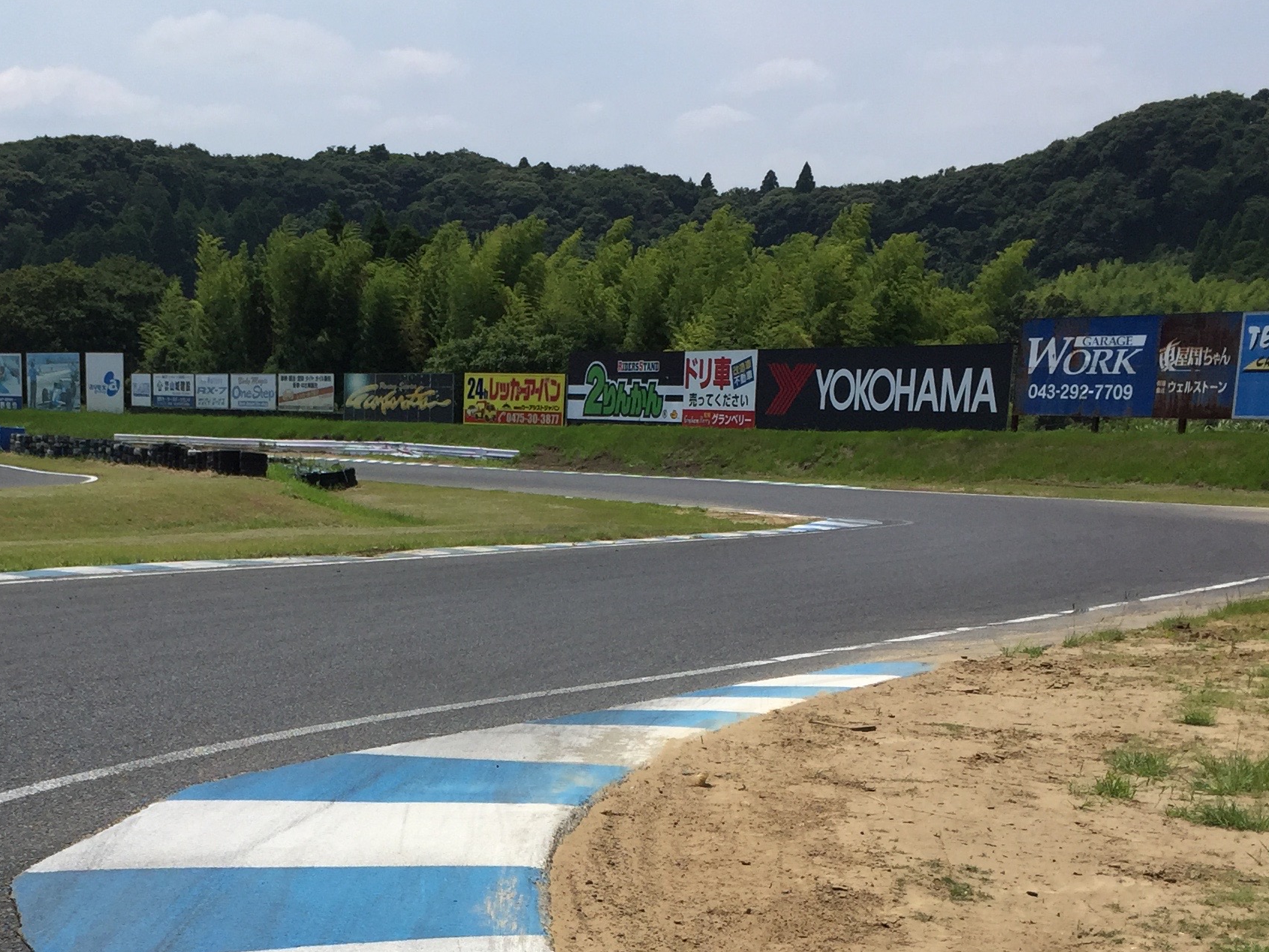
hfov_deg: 33.9
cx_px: 382
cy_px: 869
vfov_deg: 25.3
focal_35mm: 56
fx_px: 2053
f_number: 2.2
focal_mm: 4.15
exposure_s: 1/3968
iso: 32
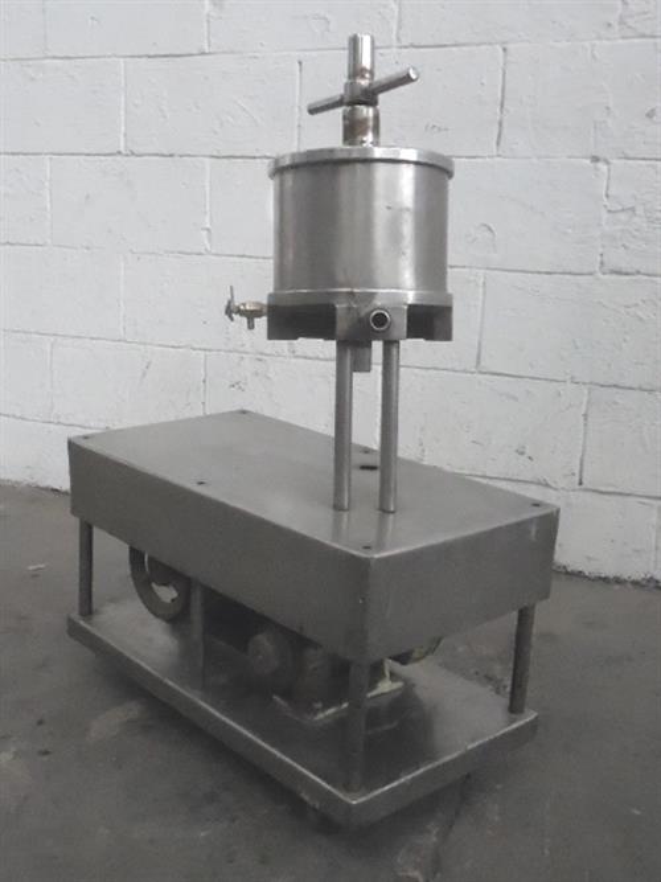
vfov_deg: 47.9
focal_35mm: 39
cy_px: 441
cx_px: 330
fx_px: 993
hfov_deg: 36.8
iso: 3200
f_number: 4.5
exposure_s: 1/160
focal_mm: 6.9
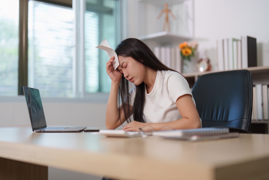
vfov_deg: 27.0
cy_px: 90
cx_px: 134
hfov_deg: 39.6
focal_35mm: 50
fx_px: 374
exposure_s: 1/200
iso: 125
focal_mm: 50
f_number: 1.2
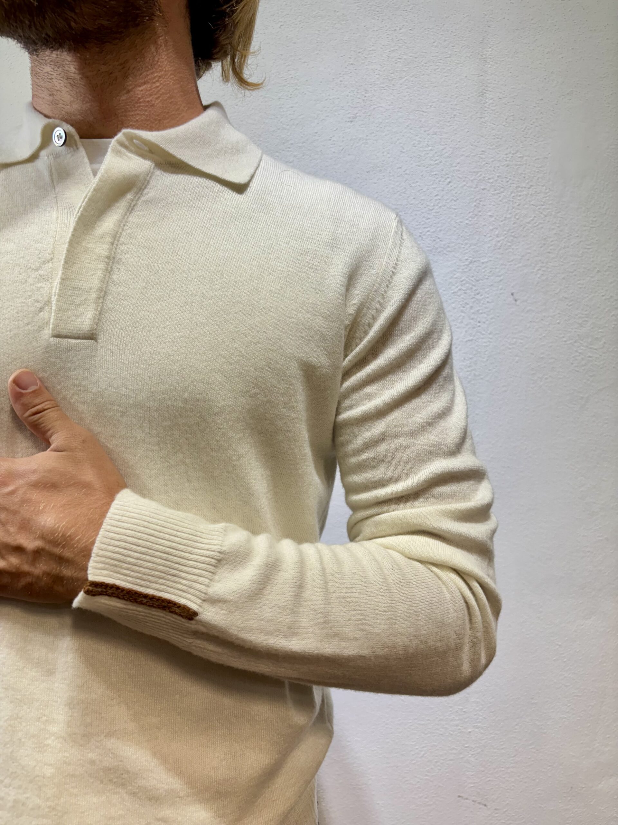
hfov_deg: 53.1
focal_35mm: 26
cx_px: 309
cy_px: 412
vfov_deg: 67.3
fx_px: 619
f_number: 1.6
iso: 80
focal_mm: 5.96
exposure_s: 1/100
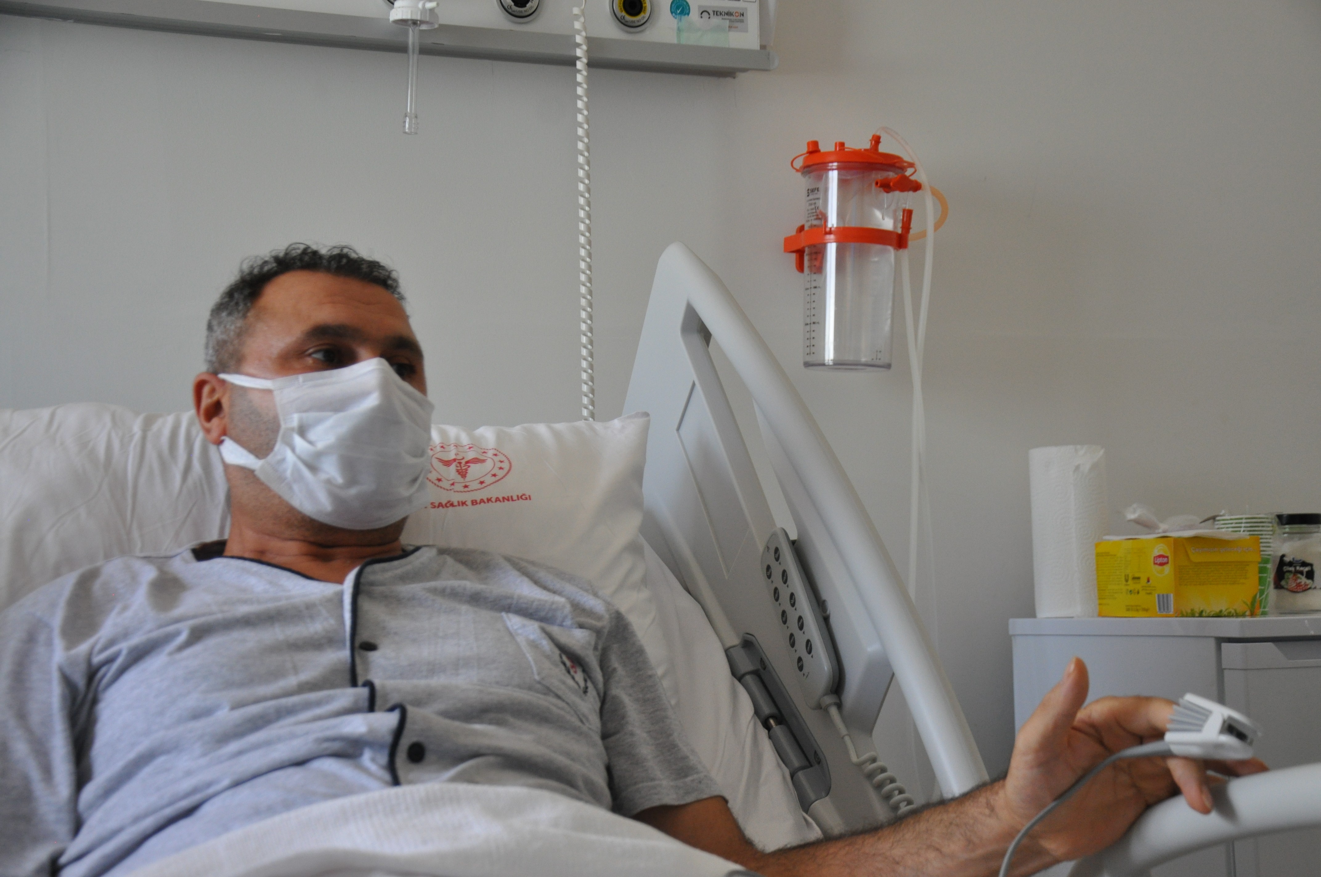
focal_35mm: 60
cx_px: 660
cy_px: 438
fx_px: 2199
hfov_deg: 33.4
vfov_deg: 22.6
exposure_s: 1/100
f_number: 4.8
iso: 800
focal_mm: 40
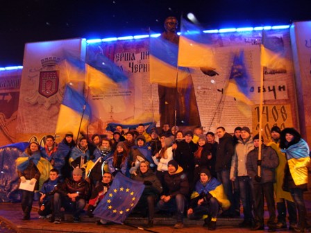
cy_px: 116
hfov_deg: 54.0
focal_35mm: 34
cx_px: 156
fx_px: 305
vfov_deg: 41.8
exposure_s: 1/2
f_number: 2.7
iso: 125
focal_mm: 5.6
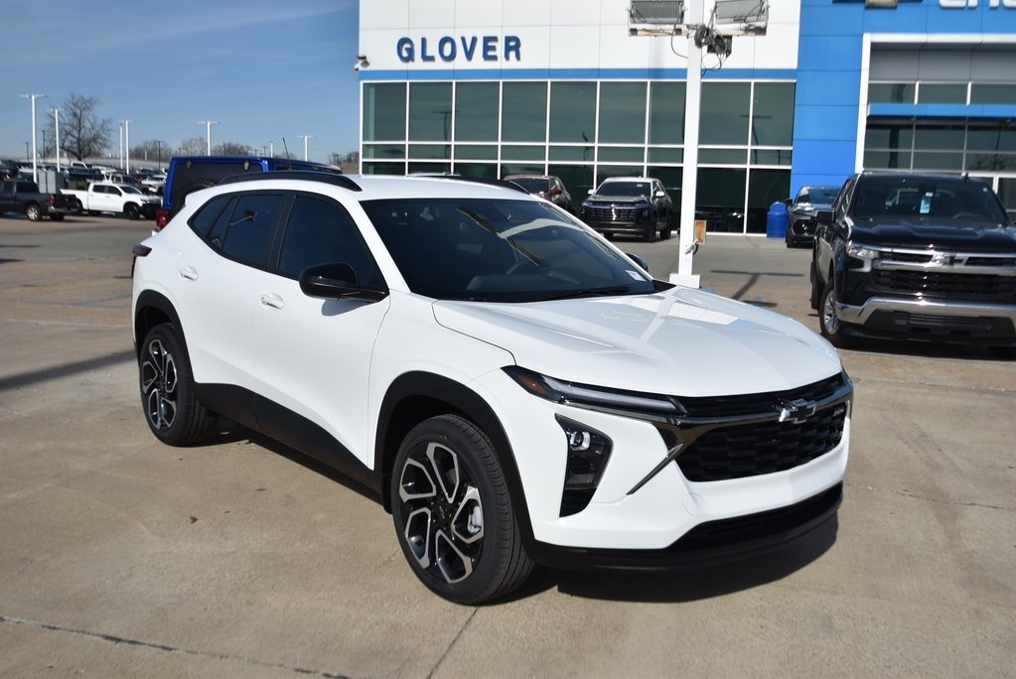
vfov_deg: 36.9
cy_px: 340
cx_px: 508
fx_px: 1017
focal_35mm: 36
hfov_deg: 53.1
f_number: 4.5
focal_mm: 24
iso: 100
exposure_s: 1/1600
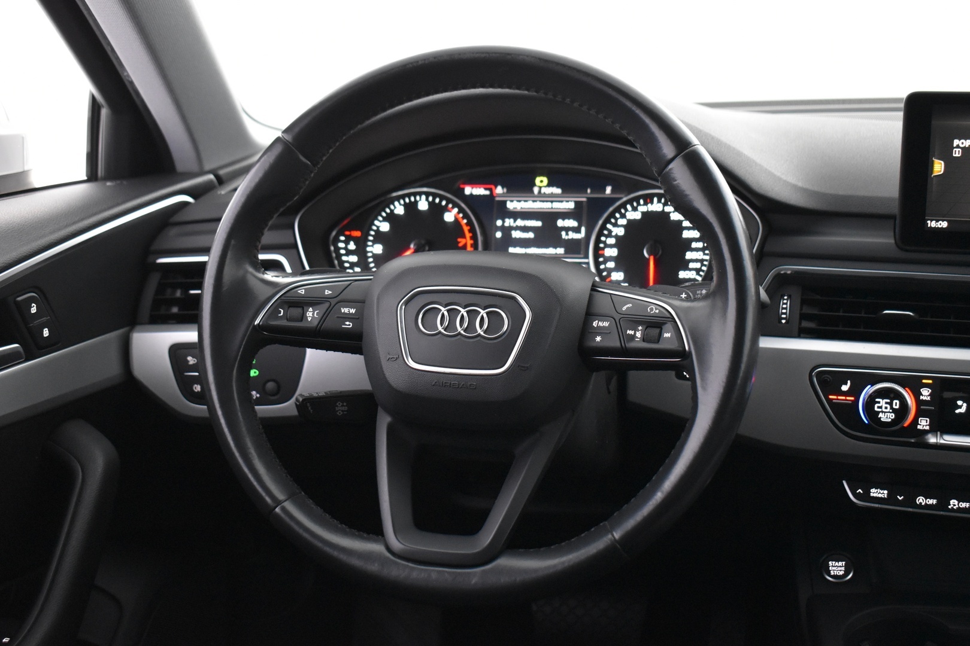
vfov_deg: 28.9
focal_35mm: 46
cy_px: 323
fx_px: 1253
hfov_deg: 42.3
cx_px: 485
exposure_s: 1/20
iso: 3200
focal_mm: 31
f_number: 4.2
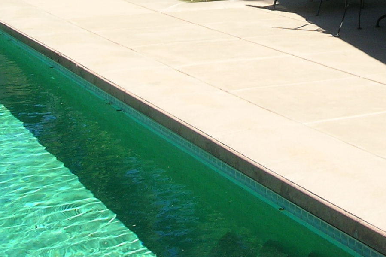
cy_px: -50
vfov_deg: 15.7
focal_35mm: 84
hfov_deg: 24.0
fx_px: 900
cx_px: 271
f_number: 5.6
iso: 50
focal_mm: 5.8
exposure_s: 1/212
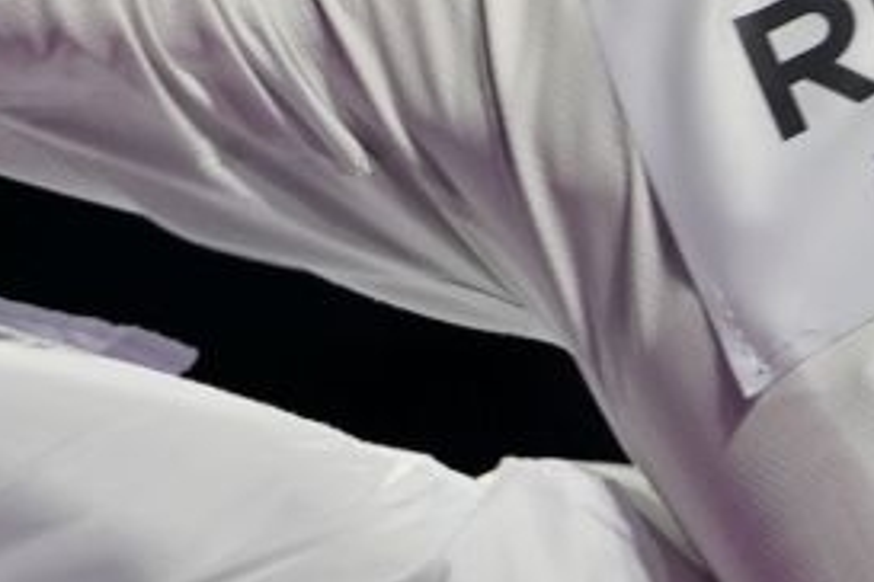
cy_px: 99
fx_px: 19348
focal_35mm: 797
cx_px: 541
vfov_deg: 1.7
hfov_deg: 2.6
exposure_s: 1/1000
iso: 1000
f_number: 2.8
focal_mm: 121
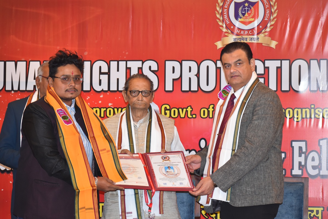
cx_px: 164
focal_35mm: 120
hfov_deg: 17.1
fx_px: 1093
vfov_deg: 11.4
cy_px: 110
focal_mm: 80
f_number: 4.8
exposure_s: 1/60
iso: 900
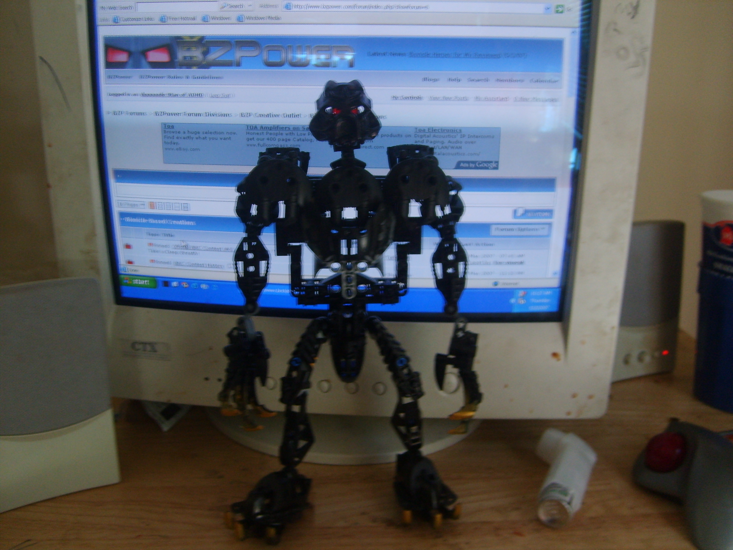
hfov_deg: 52.6
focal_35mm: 35
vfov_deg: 40.7
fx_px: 741
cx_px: 366
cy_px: 275
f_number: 2.8
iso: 100
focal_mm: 5.8
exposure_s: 1/30
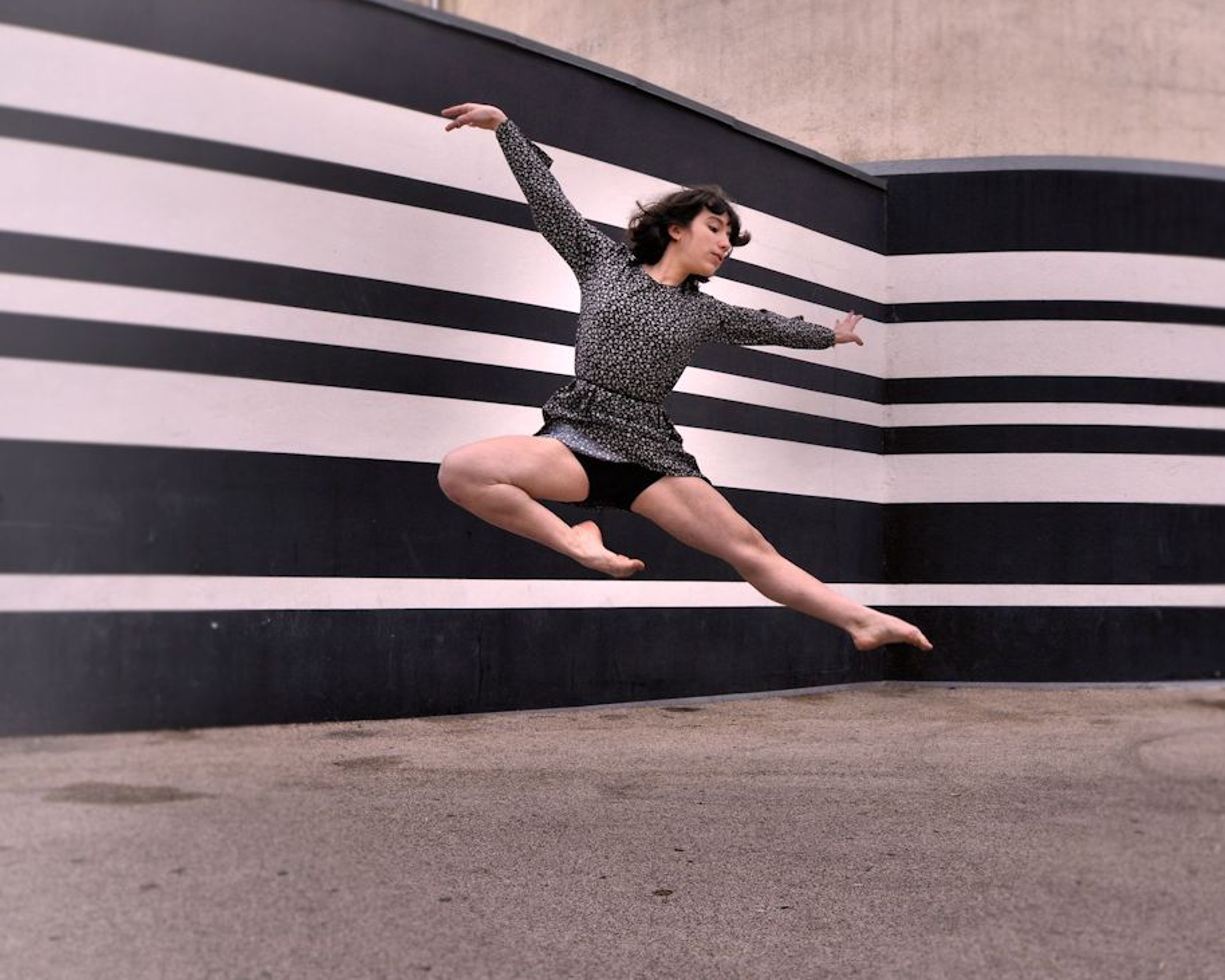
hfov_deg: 72.1
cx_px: 708
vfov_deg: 60.9
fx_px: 834
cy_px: 483
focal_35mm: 23
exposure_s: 1/640
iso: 800
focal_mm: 20
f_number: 5.6
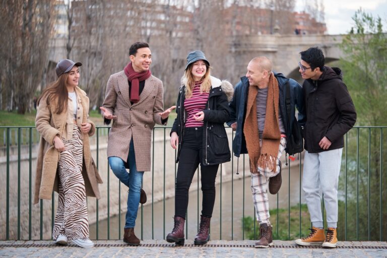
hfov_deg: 17.1
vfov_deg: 11.4
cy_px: 129
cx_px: 194
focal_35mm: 120
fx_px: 1290
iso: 800
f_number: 2.8
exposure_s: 1/125
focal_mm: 80
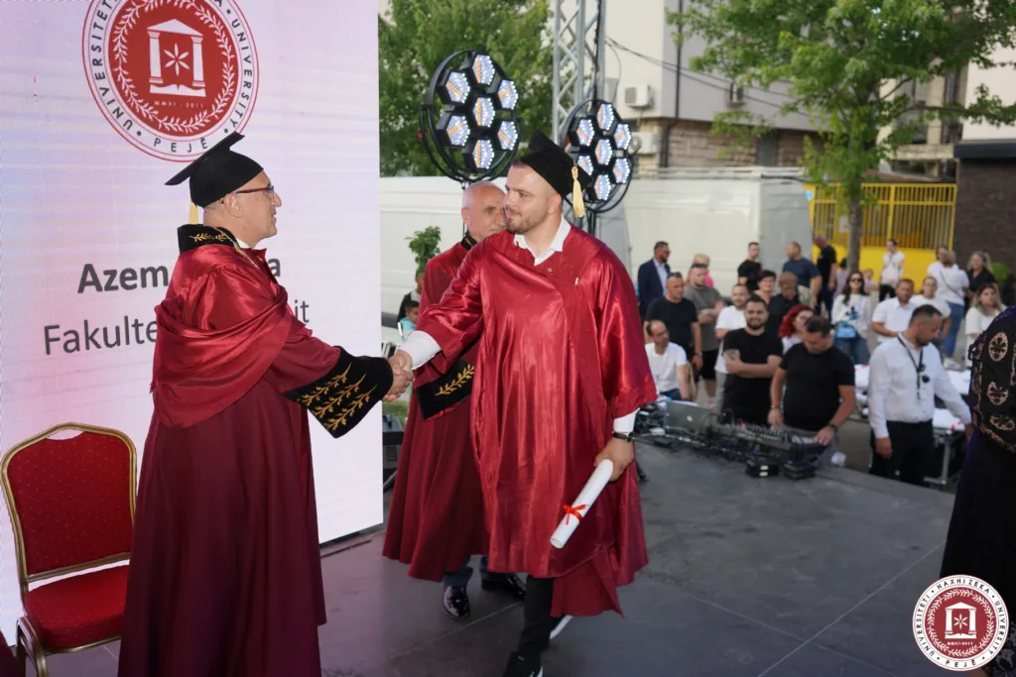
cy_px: 338
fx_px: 875
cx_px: 508
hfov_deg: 60.3
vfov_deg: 42.3
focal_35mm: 31
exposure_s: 1/160
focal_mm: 31
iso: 100
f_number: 4
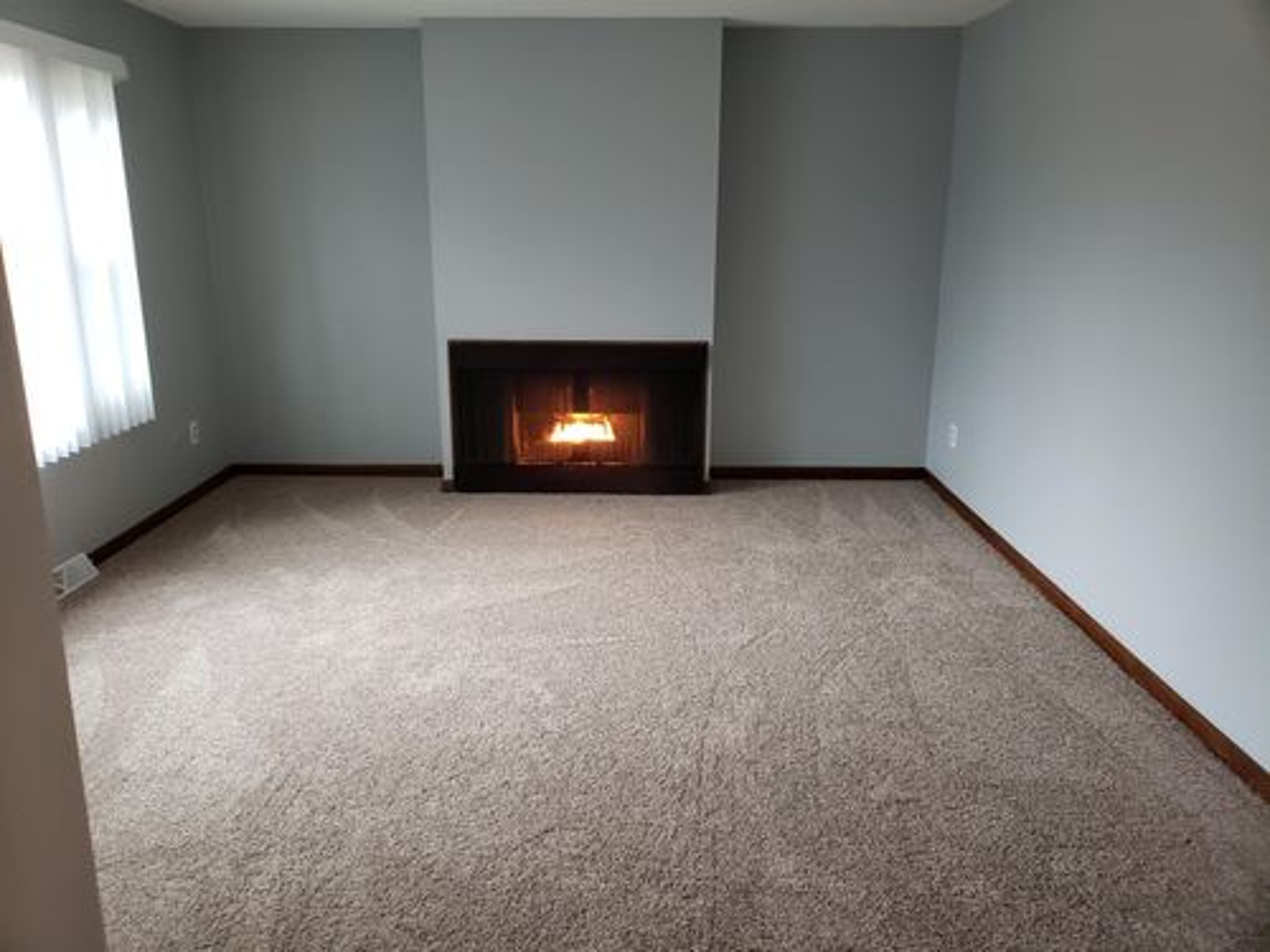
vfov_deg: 53.1
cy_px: 476
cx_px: 635
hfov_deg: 67.3
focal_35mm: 26
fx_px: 954
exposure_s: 1/24
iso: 250
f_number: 2.4
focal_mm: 4.3
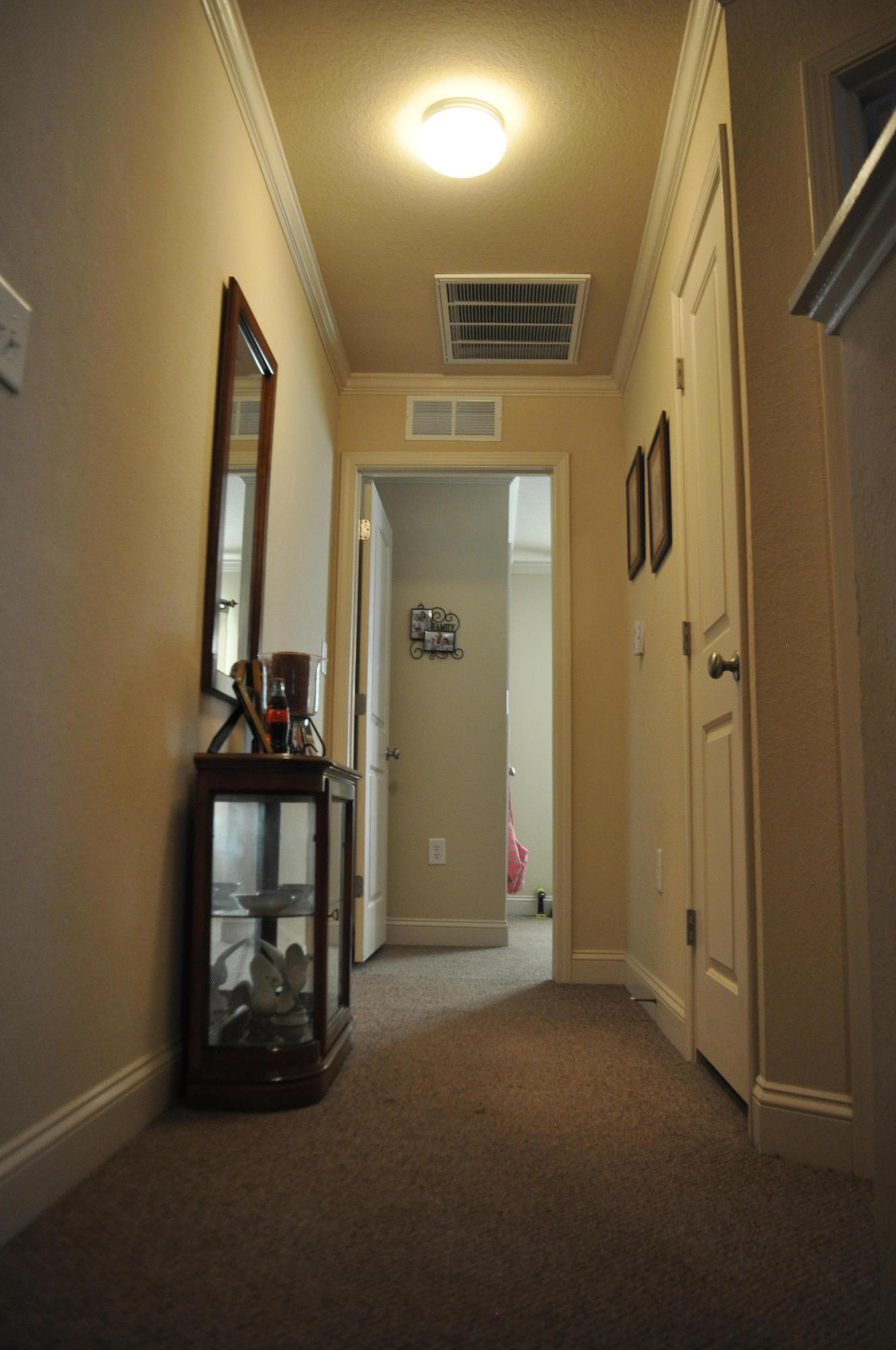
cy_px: 675
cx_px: 448
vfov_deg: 67.4
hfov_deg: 47.8
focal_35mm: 27
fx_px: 1011
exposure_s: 1/50
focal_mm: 18
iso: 800
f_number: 3.5
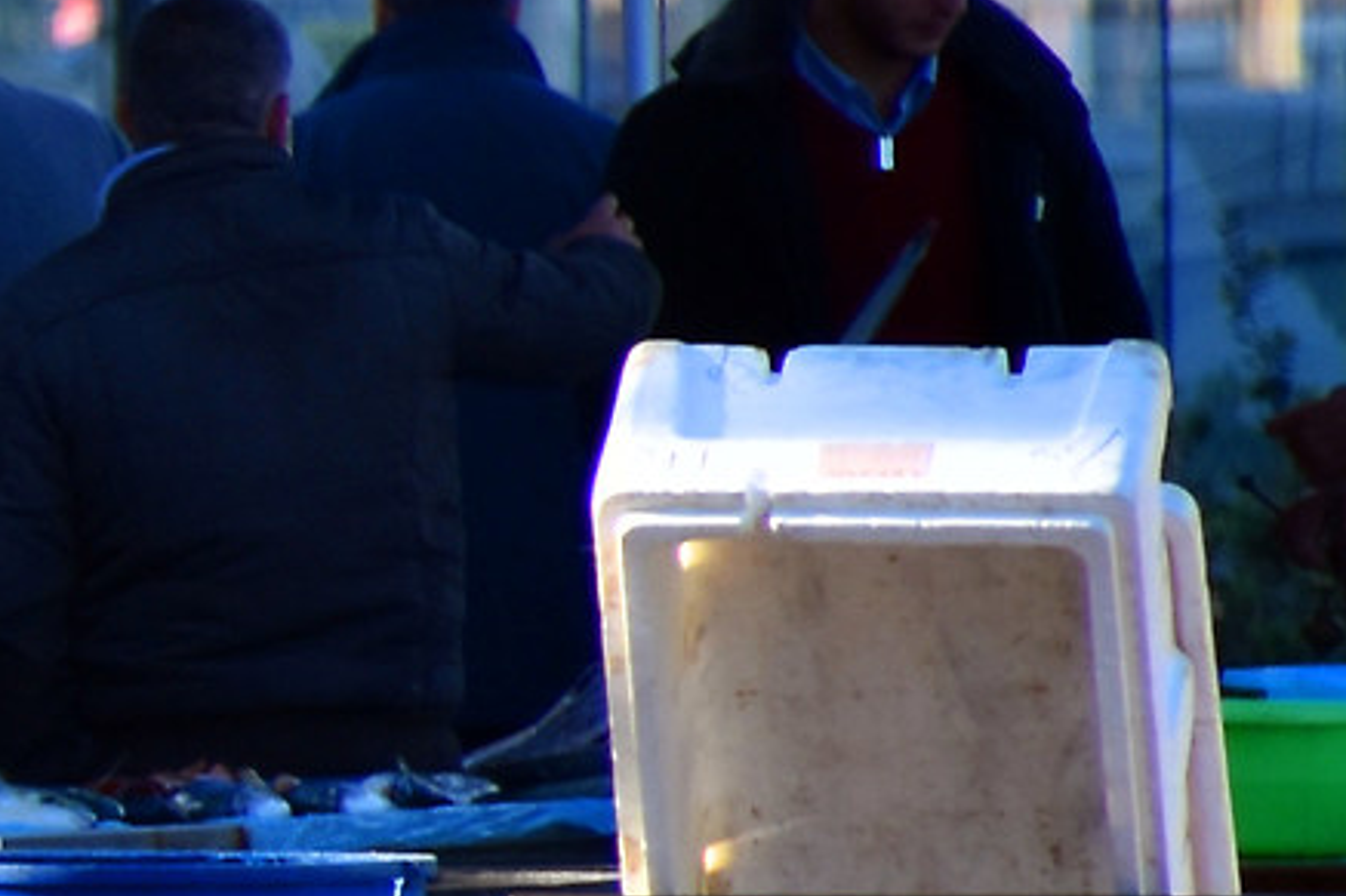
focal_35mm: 2471
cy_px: 567
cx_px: -2027
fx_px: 92348
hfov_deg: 0.8
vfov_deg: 0.6
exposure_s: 1/320
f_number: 6.3
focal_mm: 300
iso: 200
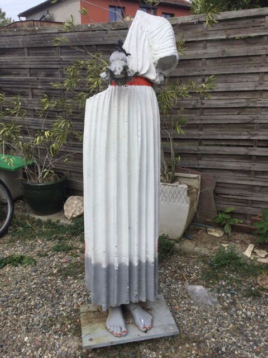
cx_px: 134
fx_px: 320
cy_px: 179
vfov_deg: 58.4
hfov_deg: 45.4
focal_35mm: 31
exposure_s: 1/1199
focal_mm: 3.3
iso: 25
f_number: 2.4
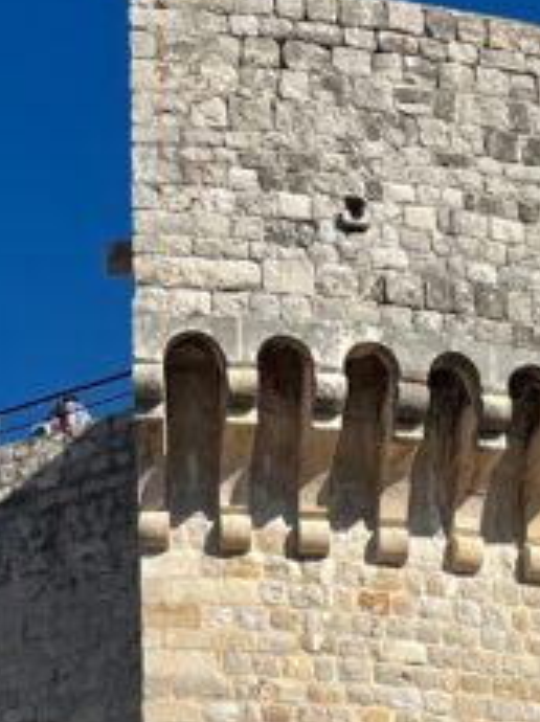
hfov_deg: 12.7
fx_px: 2417
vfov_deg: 15.6
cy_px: 1108
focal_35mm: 116
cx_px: 176
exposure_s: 1/4651
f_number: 1.6
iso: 50
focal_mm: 5.1
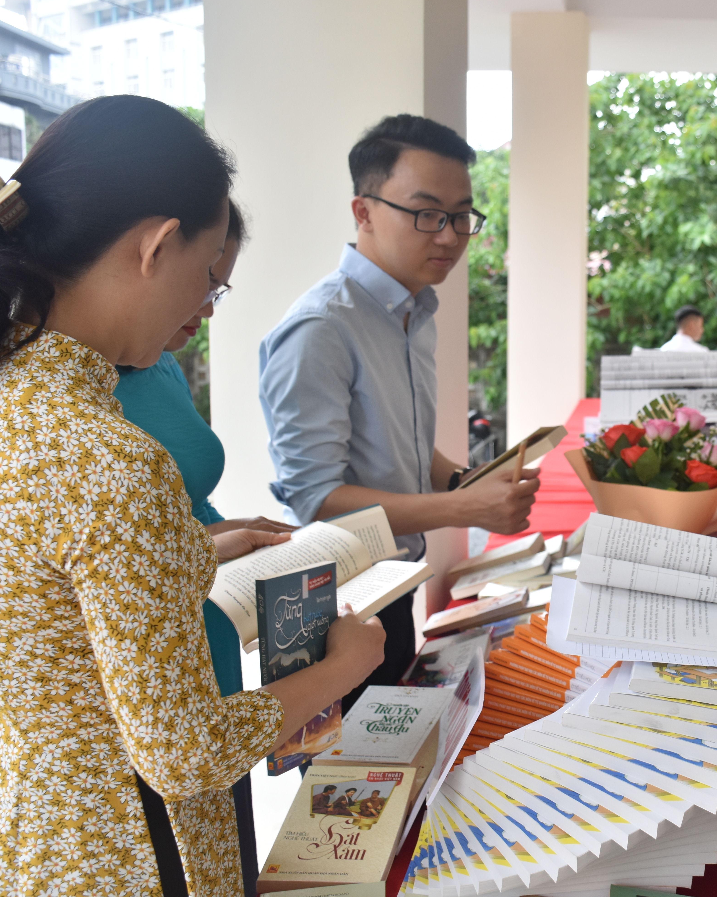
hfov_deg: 33.2
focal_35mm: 43
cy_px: 454
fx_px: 1141
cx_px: 635
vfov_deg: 42.9
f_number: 4
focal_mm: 20
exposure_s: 1/60
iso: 400
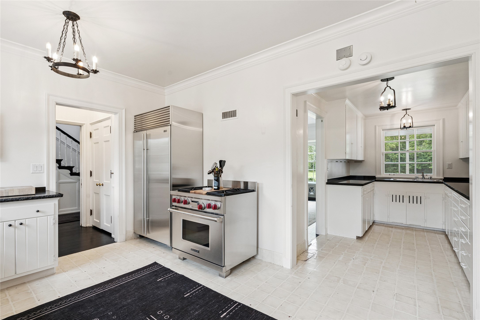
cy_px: 160
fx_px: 213
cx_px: 240
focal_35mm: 16
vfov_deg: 73.7
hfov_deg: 96.7
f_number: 9
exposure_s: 1/20
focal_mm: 16
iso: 400
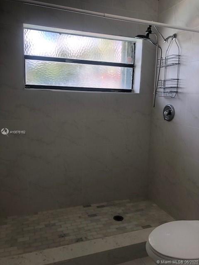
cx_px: 100
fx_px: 215
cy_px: 132
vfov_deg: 63.4
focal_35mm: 28
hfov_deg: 49.7
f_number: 1.8
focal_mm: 4
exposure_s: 1/120
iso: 25
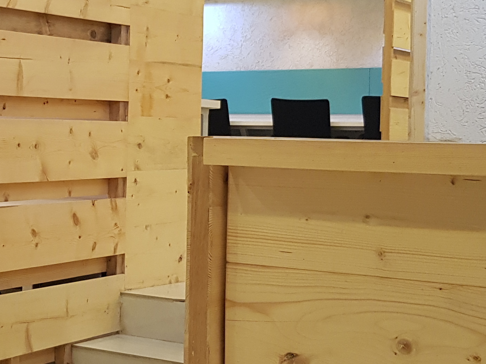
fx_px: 1053
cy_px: 167
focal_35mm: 75
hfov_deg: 25.2
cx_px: 53
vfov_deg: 19.6
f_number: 1.7
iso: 160
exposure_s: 1/50
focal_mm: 4.2
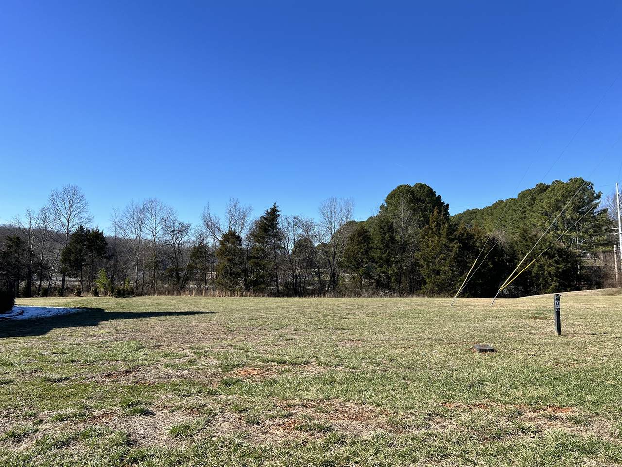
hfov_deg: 67.3
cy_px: 234
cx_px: 311
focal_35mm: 26
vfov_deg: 53.1
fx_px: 467
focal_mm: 5.7
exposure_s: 1/3704
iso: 50
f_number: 1.5
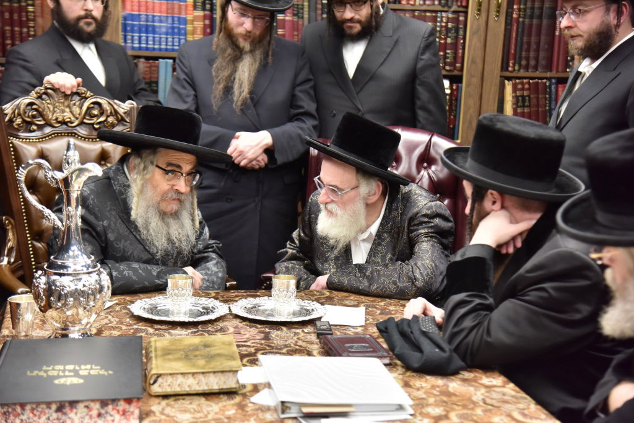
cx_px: 317
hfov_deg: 32.4
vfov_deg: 21.9
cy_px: 212
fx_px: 1092
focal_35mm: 62
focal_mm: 62
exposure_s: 1/320
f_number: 4
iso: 1600
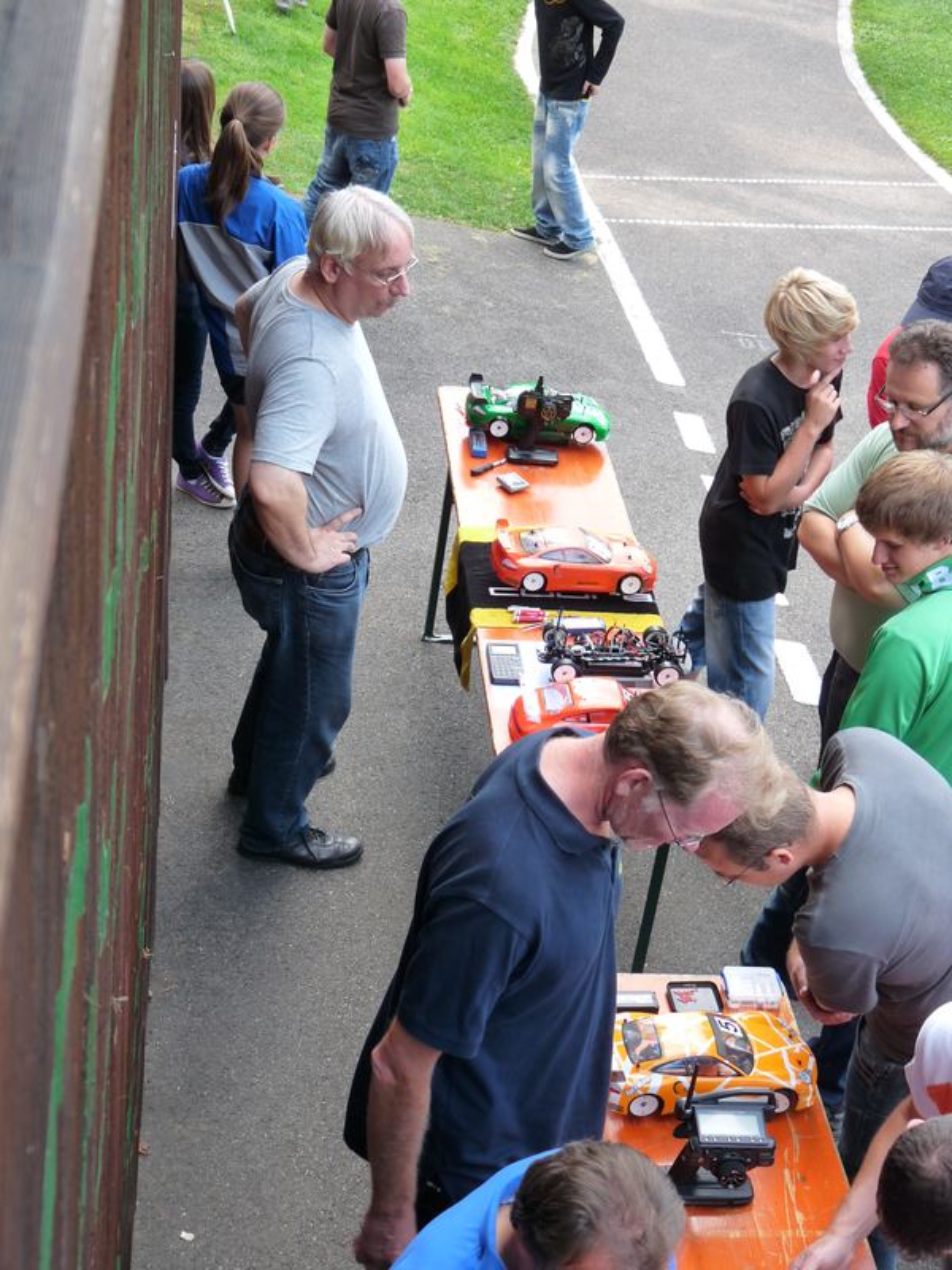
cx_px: 476
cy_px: 635
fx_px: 2017
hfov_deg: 26.6
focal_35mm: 55
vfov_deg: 34.9
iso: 160
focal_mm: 9.8
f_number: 3.2
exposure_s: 1/80
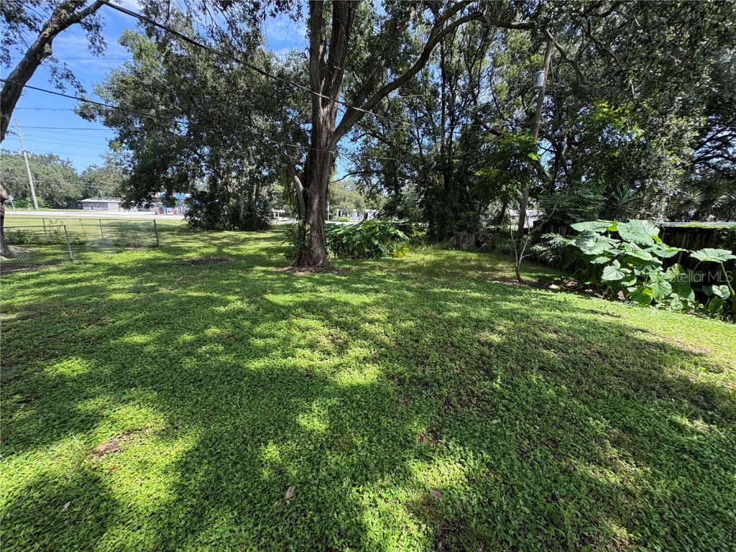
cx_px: 368
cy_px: 276
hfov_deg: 102.1
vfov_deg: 85.7
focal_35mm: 14
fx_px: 298
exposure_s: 1/264
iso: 40
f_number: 2.2
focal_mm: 2.22
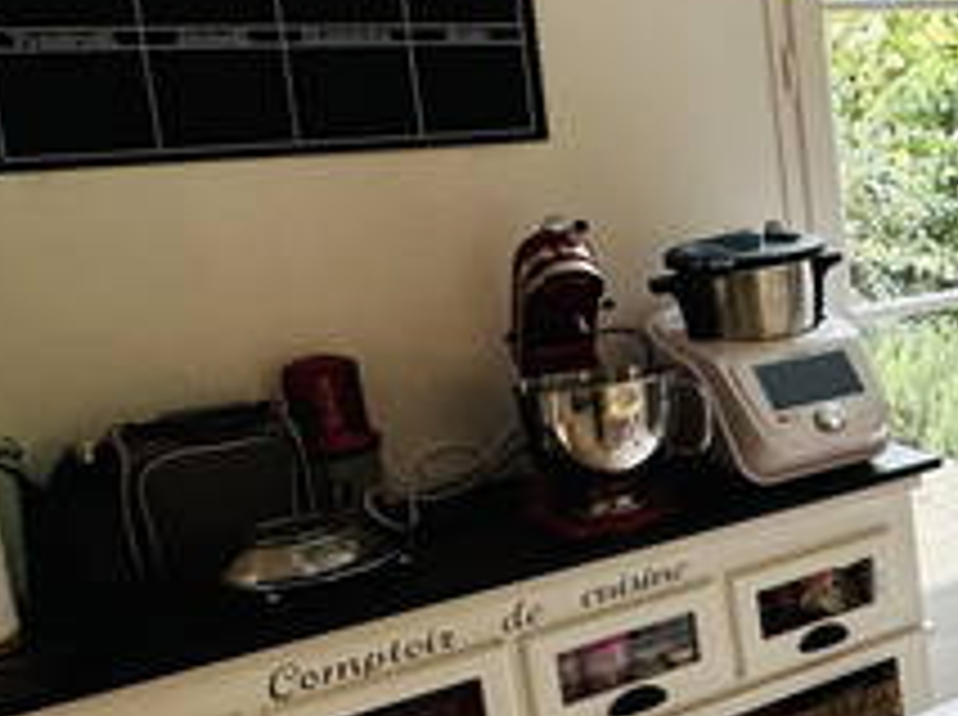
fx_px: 1437
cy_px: 293
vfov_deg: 27.9
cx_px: 1313
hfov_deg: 28.5
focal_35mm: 52
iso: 125
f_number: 2.2
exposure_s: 1/100
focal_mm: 2.22
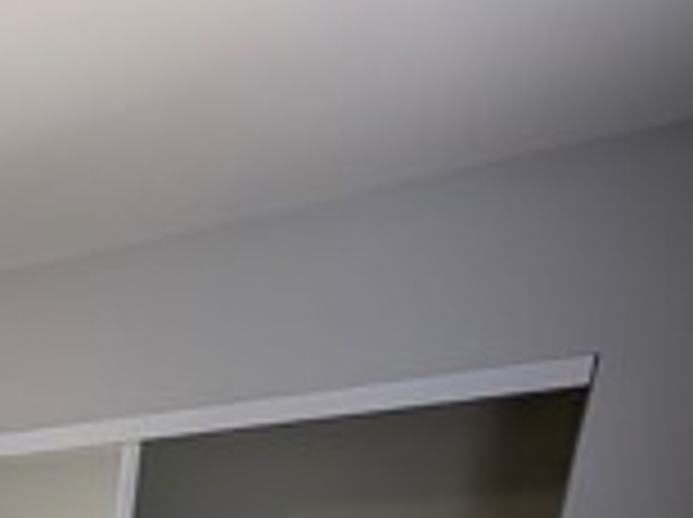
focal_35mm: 50
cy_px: 926
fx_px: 999
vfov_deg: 20.6
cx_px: -522
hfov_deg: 23.0
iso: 53
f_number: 1.7
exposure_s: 1/140
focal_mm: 2.02
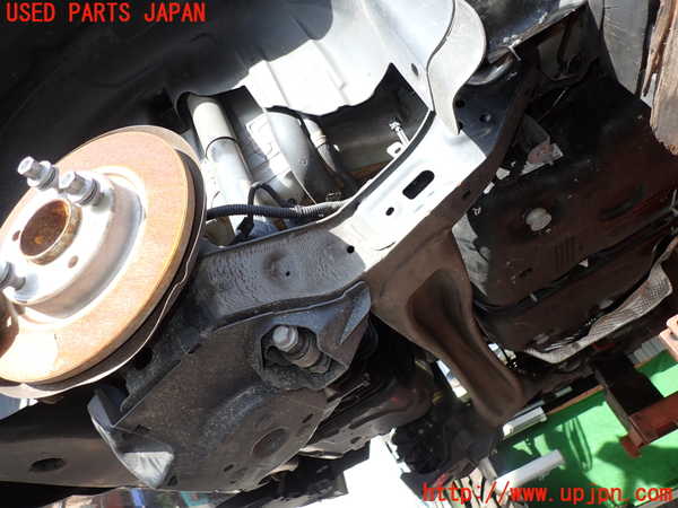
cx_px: 339
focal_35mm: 25
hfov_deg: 69.4
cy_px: 254
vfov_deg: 54.9
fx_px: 490
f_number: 2.8
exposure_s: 1/200
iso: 100
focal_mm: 4.5
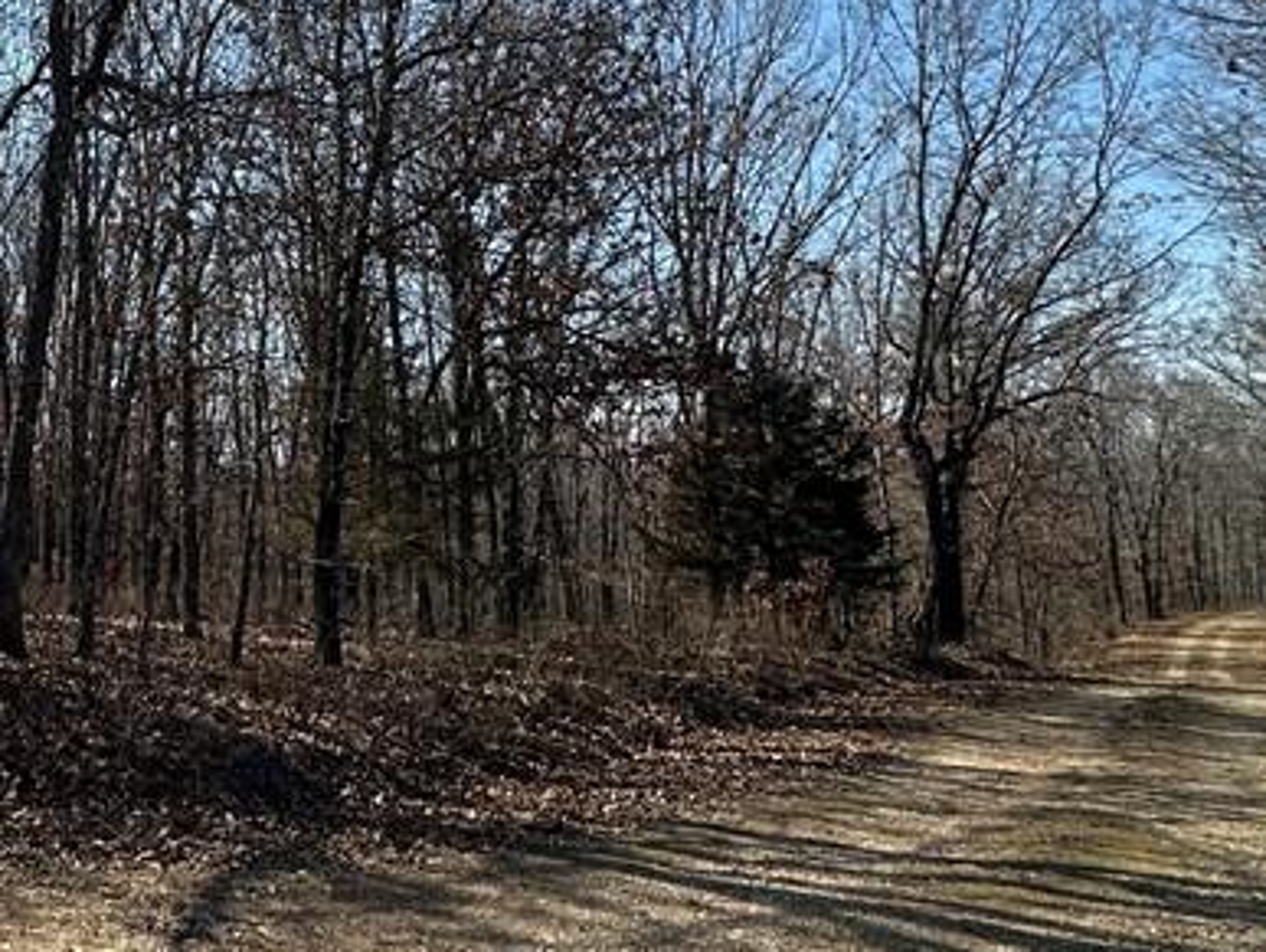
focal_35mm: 37
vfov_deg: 38.5
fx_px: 1354
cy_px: 350
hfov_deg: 43.1
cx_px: 0
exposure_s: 1/801
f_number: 2.2
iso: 40
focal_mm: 2.22
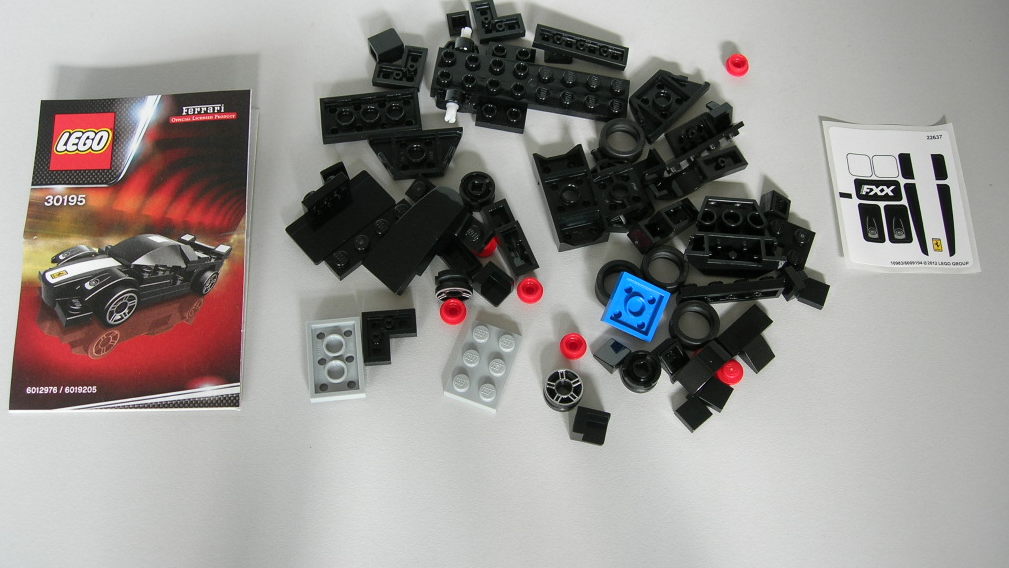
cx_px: 502
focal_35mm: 42
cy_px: 236
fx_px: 1124
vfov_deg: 28.3
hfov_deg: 48.3
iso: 64
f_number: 2.8
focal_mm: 7.8
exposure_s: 1/8.6
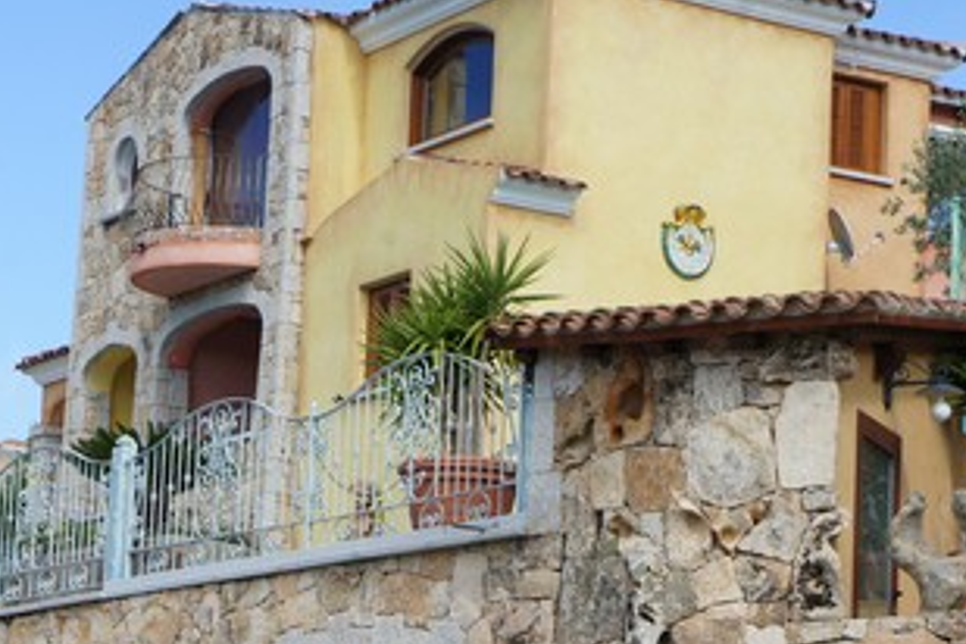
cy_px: 469
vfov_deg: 11.1
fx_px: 3293
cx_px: 578
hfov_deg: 16.7
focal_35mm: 123
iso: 200
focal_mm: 55
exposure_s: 1/160
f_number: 13
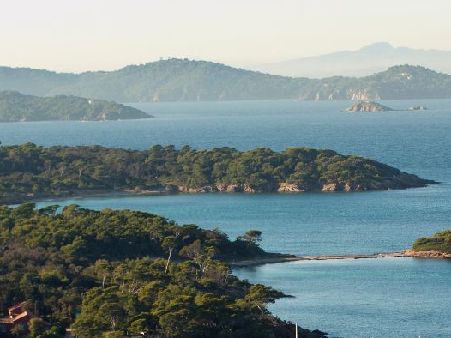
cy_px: 407
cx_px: 415
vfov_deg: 6.3
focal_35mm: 234
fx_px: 3047
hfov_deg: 8.4
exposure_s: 1/500
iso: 100
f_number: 4.5
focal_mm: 80
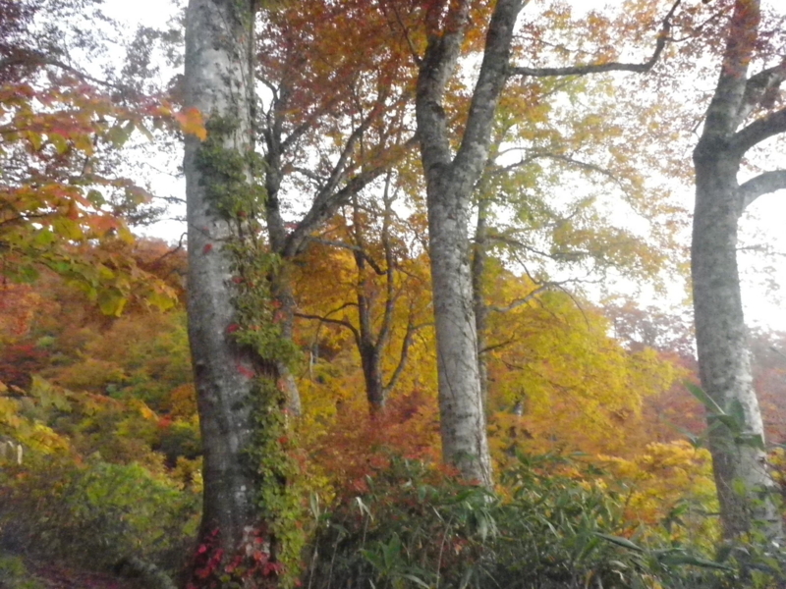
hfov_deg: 52.6
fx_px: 795
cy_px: 294
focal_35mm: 35
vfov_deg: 40.7
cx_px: 393
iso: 800
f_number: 3.8
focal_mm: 6.2
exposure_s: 1/5
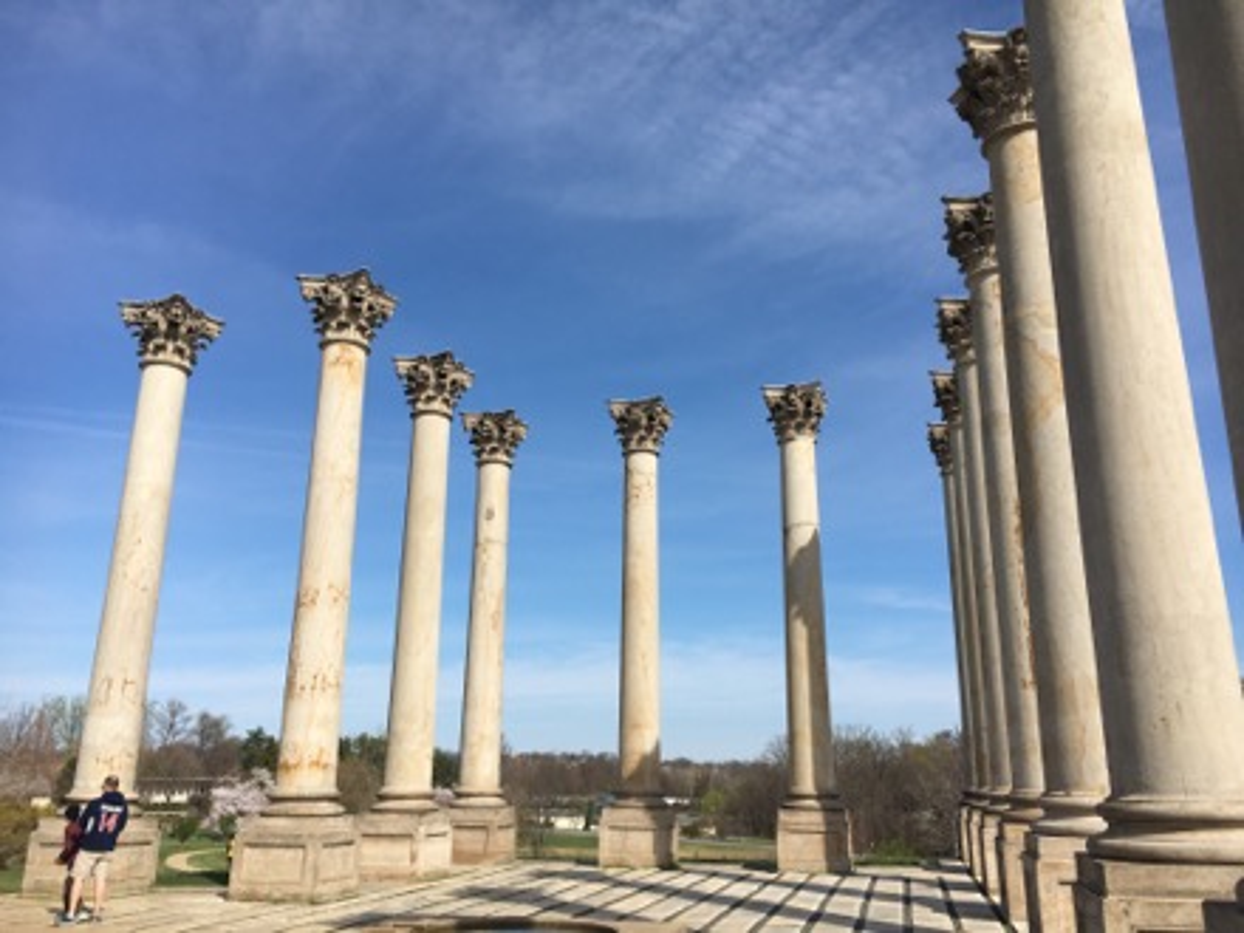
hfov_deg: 61.7
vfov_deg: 48.2
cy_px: 466
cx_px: 622
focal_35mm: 29
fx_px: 1042
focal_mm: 4.15
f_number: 2.2
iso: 25
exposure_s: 1/2262
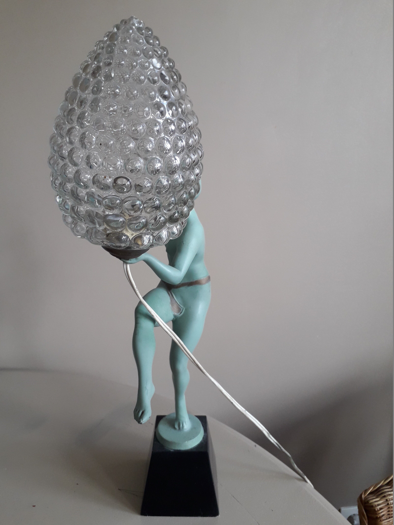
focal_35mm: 27
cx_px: 197
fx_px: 410
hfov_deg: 51.4
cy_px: 262
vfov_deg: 65.3
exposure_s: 1/50
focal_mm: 3.6
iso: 64
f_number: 1.9
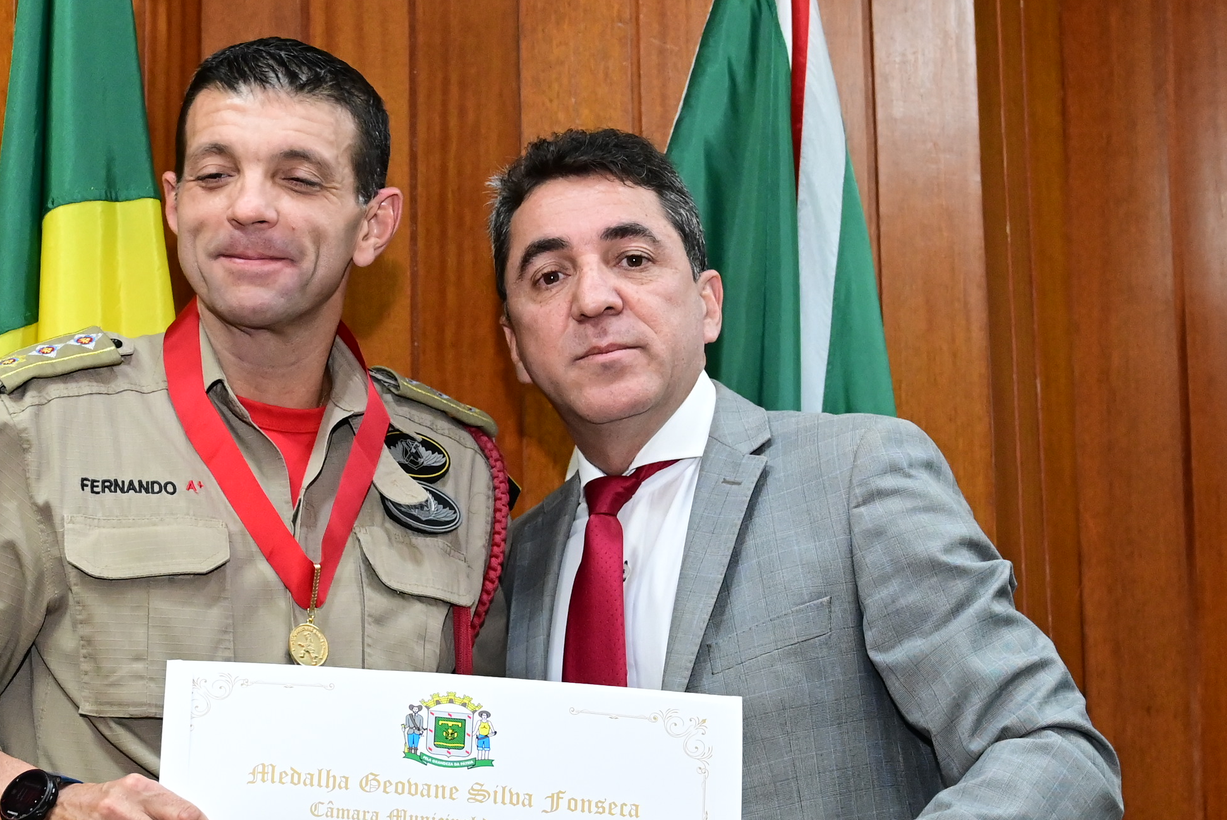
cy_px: 608
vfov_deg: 14.1
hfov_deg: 21.0
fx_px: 3308
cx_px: 433
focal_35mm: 97
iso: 4000
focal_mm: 43
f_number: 4.5
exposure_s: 1/125
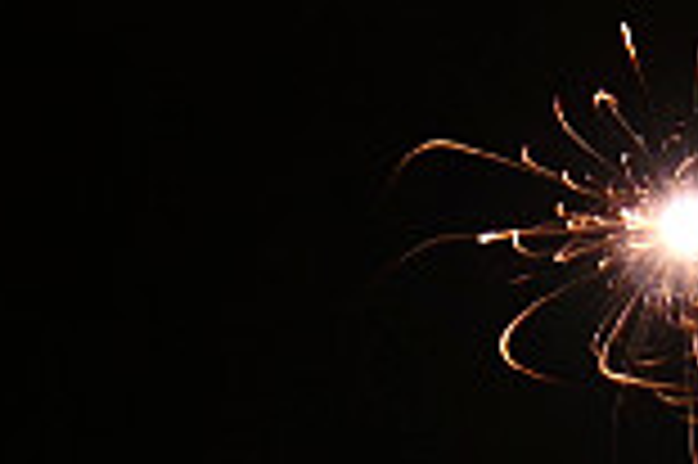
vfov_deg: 6.7
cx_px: 1824
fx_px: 3622
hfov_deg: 9.5
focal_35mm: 187
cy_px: -917
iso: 200
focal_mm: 14
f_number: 4
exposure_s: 1.6
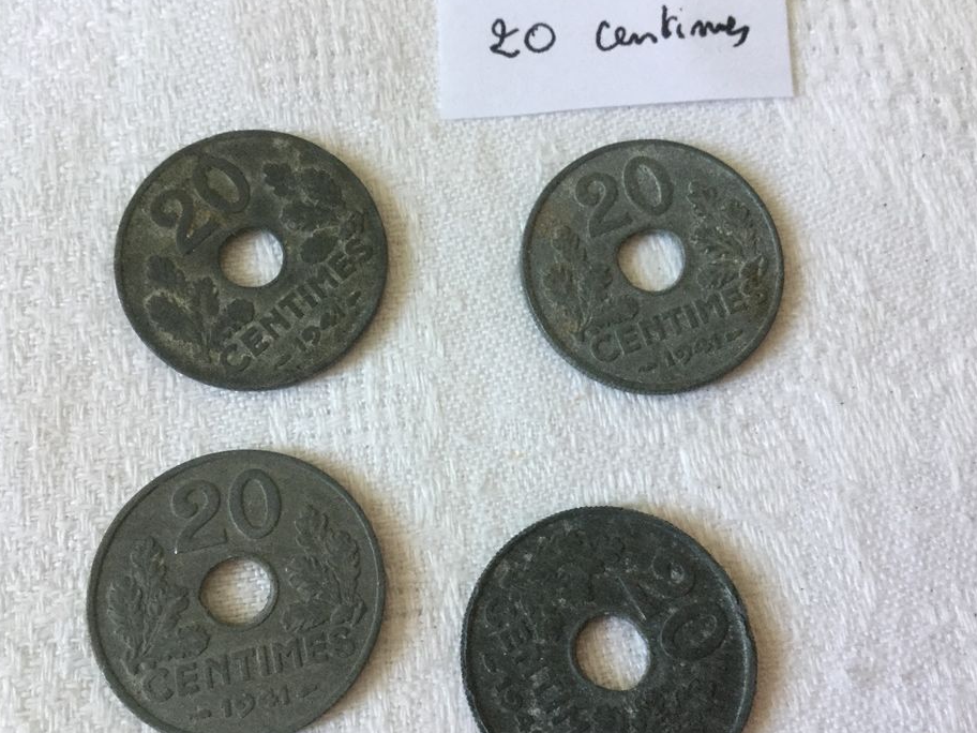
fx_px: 960
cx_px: 471
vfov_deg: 41.8
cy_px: 373
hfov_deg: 53.9
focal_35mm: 34
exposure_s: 1/33
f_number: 2.4
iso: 125
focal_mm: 3.3
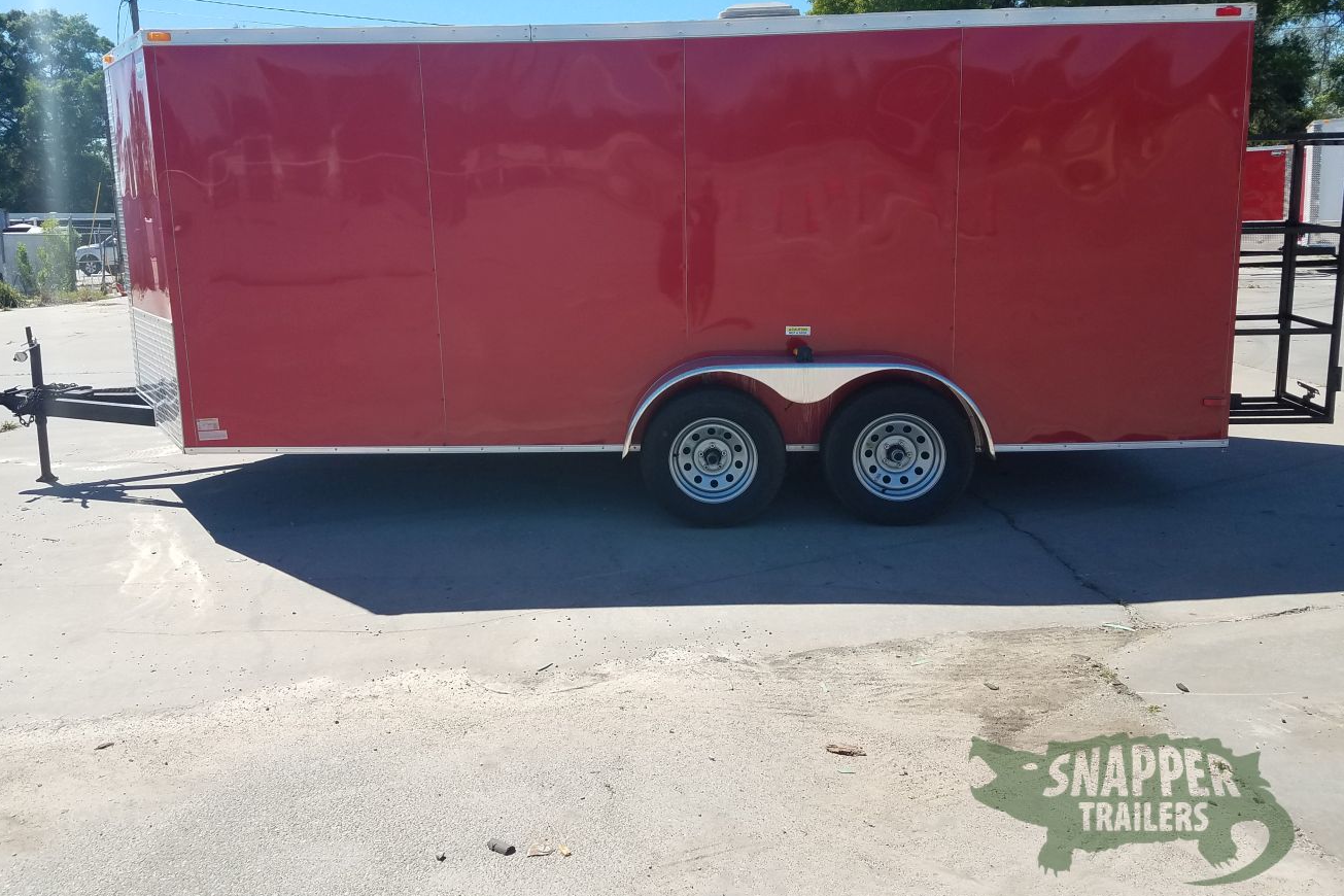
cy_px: 364
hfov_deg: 63.6
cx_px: 649
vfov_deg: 44.8
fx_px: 1083
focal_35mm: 29
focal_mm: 4.2
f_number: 1.7
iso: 40
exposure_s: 1/1660
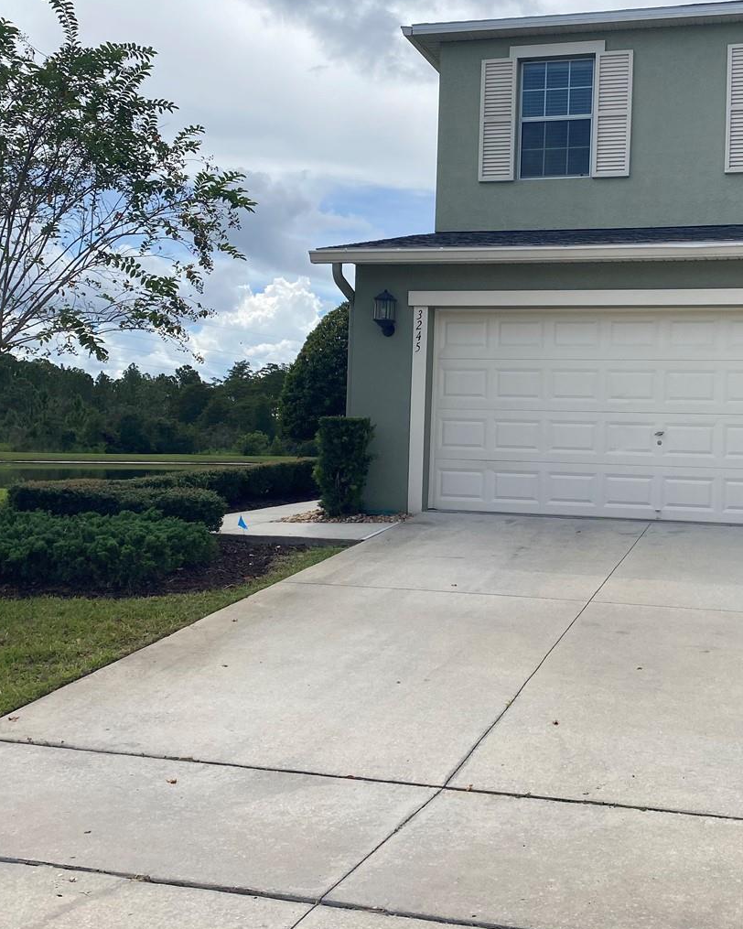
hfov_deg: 36.8
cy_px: 436
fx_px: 1099
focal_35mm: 40
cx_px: 516
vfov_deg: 45.8
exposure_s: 1/3846
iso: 32
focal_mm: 4.25
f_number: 1.8
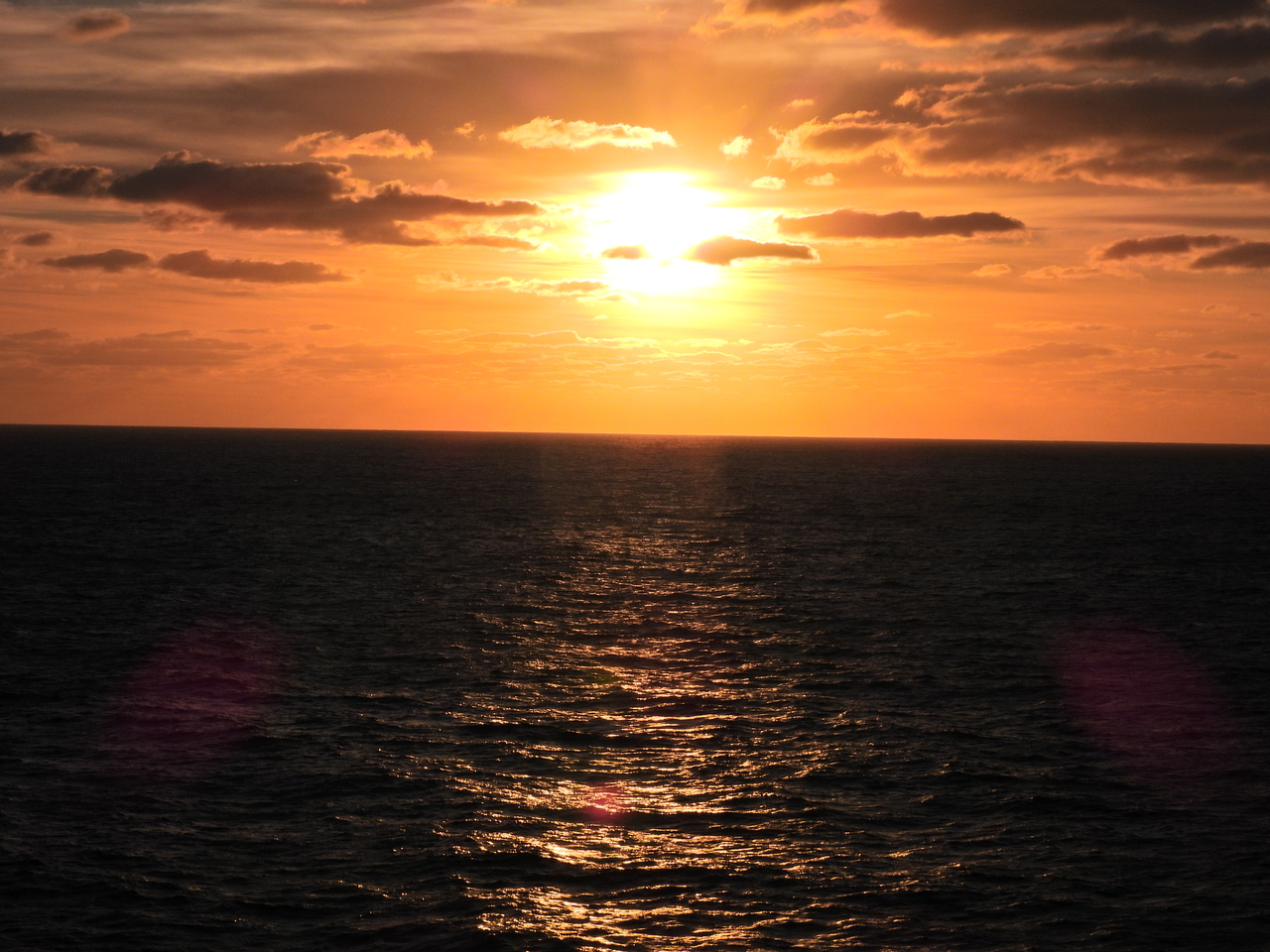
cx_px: 635
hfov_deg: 23.0
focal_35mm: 85
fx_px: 3119
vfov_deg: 17.4
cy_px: 476
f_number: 8
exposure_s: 1/2000
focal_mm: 15.2
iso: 100
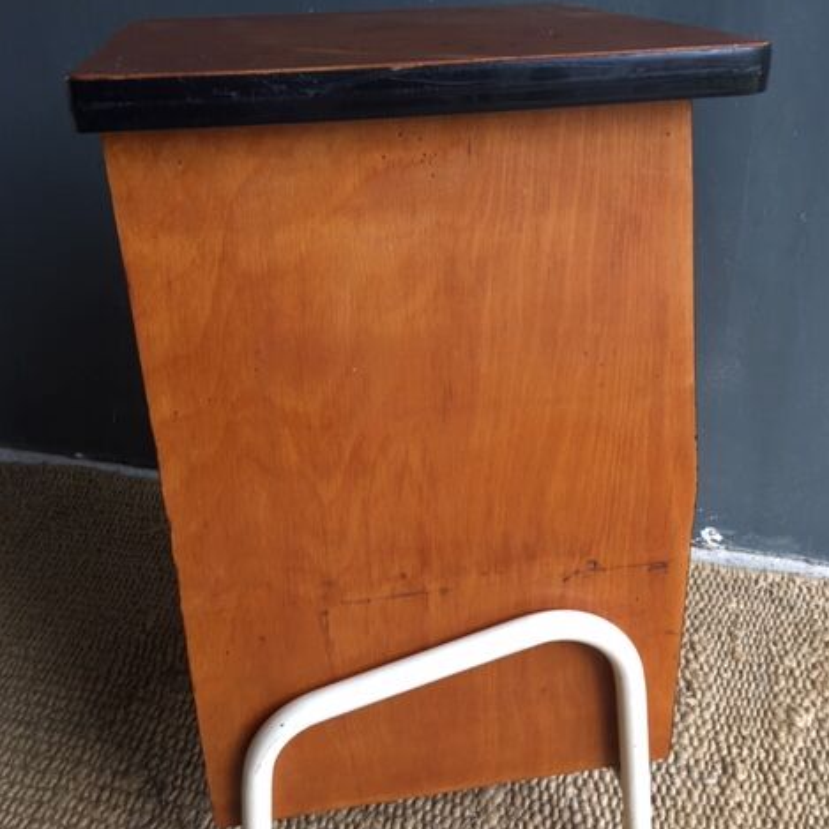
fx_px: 948
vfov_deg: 47.2
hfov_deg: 47.2
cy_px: 408
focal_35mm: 35
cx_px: 410
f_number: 2.2
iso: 25
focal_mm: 4.15
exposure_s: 1/50
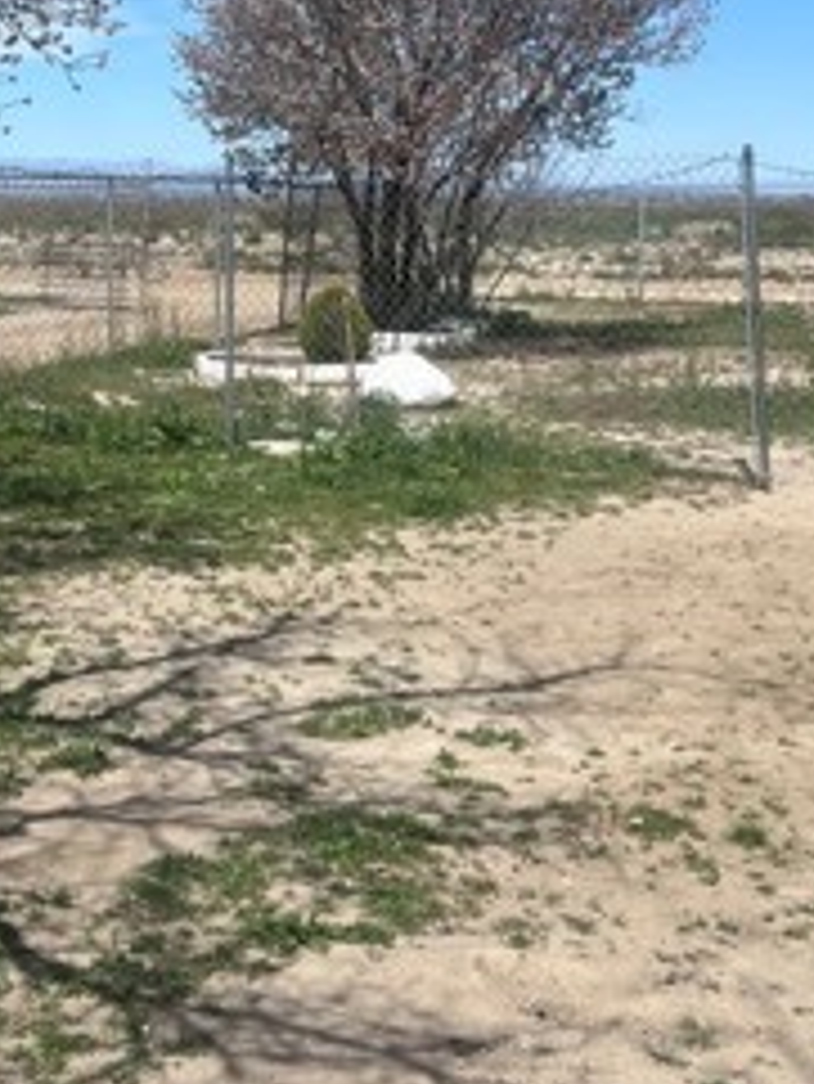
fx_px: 2161
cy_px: 324
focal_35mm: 69
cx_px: 166
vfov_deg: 27.9
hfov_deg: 21.1
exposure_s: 1/6579
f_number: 1.5
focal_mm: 5.7
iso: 50
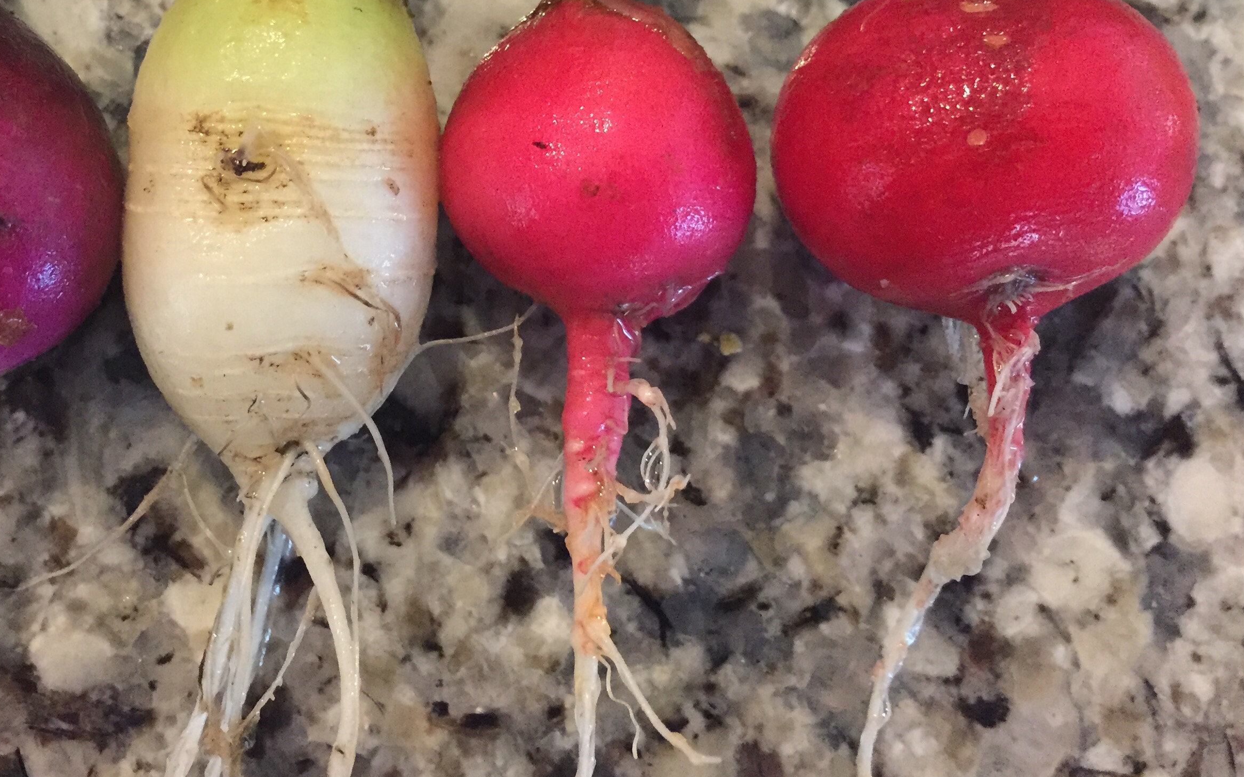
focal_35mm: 43
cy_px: 143
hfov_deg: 45.9
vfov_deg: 29.1
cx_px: 473
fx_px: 1458
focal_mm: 4.15
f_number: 2.2
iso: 250
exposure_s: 1/30
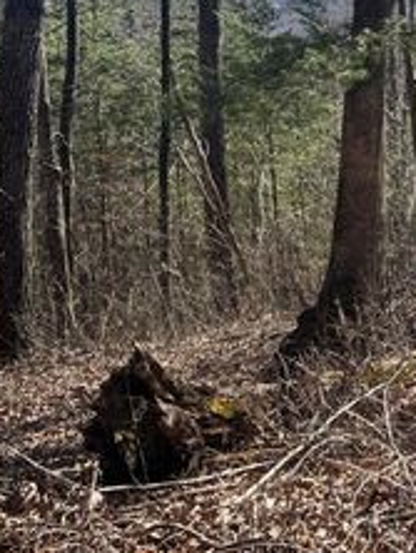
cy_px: -14
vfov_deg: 23.8
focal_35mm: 78
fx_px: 1247
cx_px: 551
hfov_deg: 17.7
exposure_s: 1/2083
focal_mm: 5.7
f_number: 1.5
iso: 50
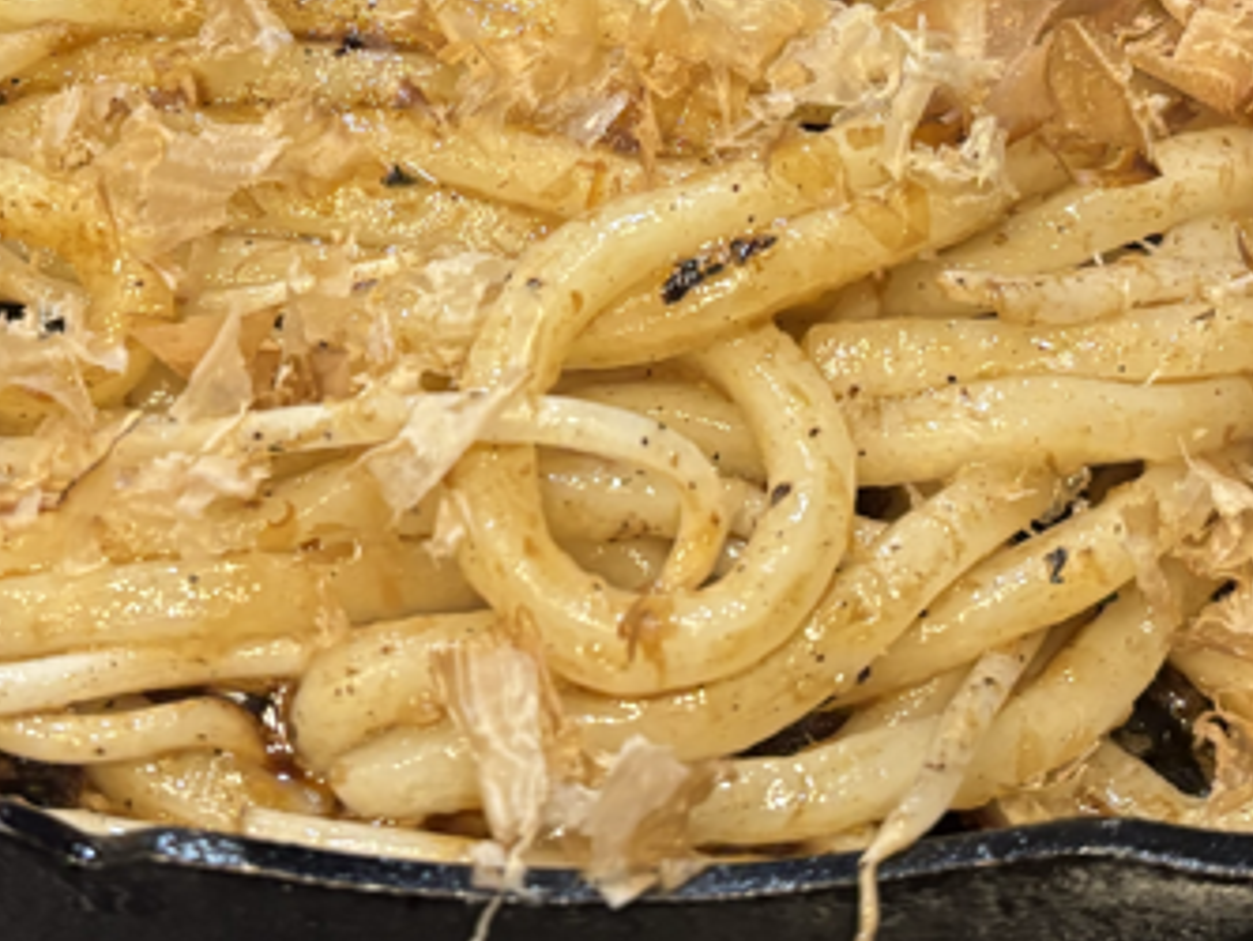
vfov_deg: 18.1
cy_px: 90
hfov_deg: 24.4
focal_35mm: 80
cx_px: 561
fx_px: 2897
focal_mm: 5.96
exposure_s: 1/50
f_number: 1.6
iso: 320
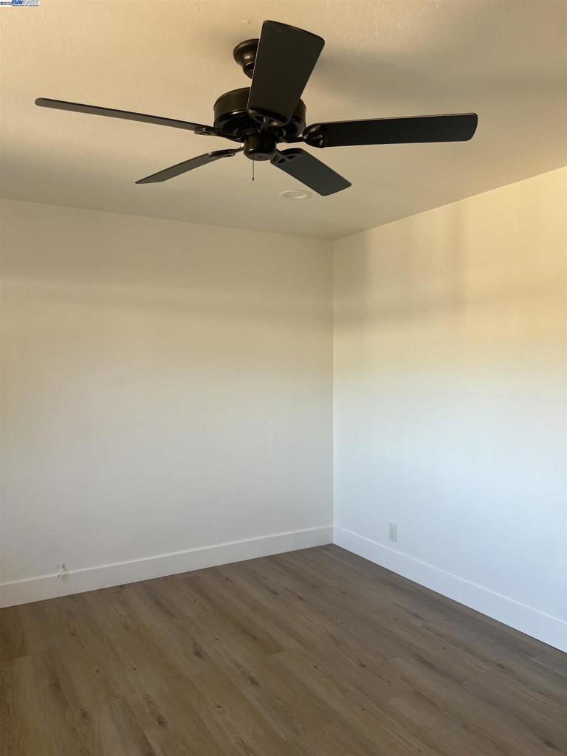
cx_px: 284
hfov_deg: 53.1
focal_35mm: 26
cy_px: 378
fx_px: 568
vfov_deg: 67.3
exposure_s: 1/121
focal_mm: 5.7
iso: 80
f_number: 1.5
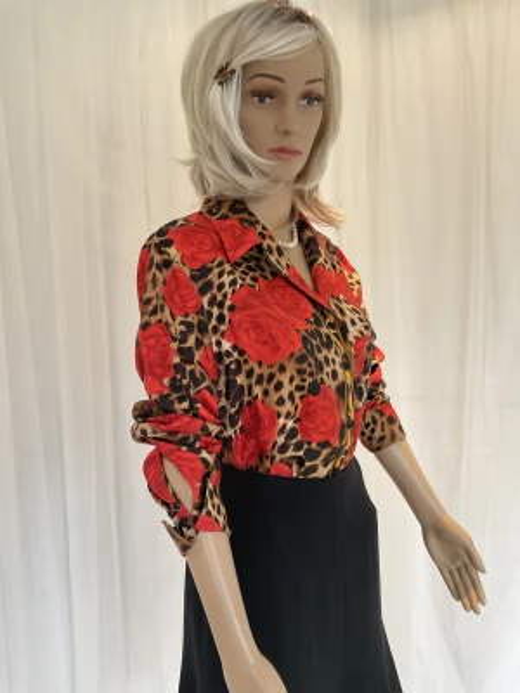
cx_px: 260
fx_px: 581
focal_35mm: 29
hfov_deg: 48.2
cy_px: 346
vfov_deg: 61.7
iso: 50
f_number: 1.8
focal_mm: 3
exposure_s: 1/50
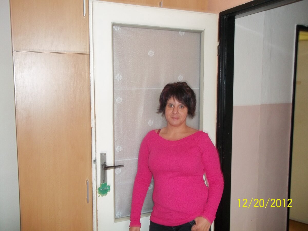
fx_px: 285
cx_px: 154
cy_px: 116
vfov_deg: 44.2
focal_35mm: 32
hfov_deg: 56.8
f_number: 2.9
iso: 160
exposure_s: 1/30
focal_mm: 5.7
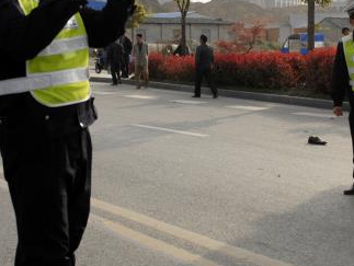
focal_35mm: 64
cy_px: 72
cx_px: 186
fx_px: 655
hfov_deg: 30.2
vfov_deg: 22.8
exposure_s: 1/640
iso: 100
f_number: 4.5
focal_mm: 24
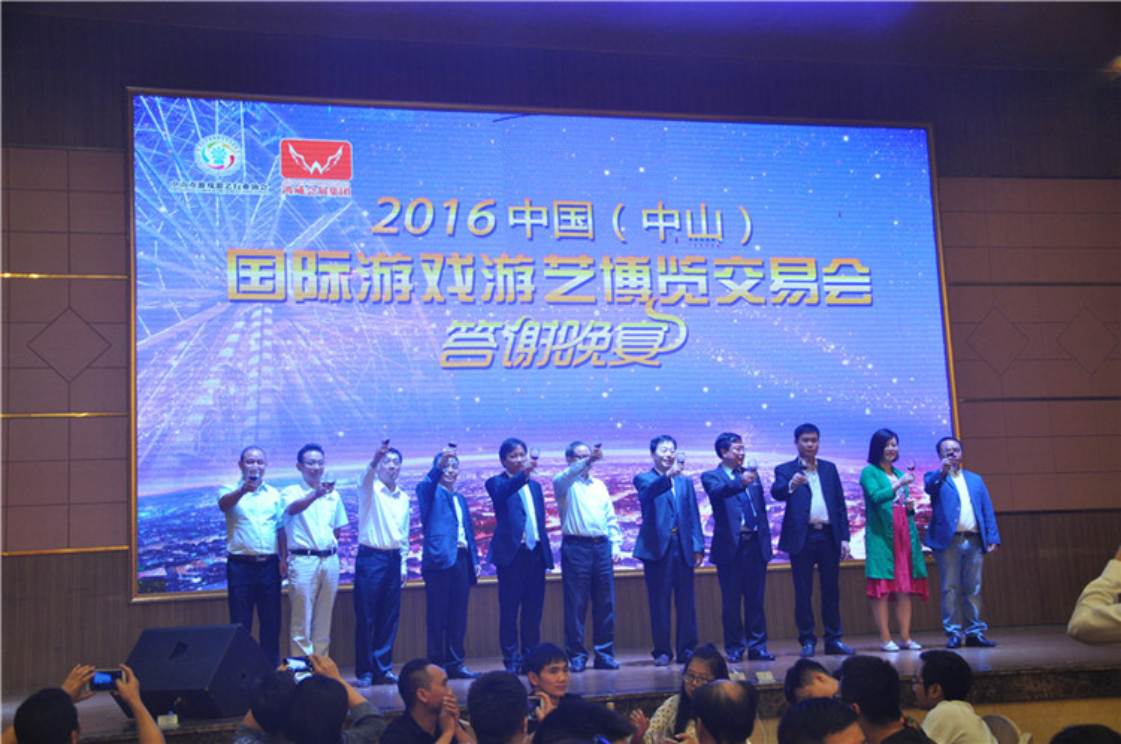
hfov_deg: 43.7
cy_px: 372
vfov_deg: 29.8
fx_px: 1399
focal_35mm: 45
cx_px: 560
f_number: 4.2
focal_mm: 30
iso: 800
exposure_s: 1/60
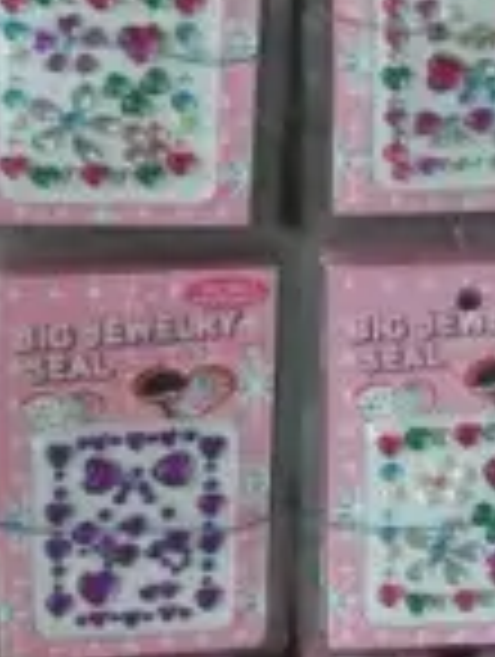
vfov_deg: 18.0
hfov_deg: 13.7
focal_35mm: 108
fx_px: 2053
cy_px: 115
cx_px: 122
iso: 100
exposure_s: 1/32
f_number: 2.8
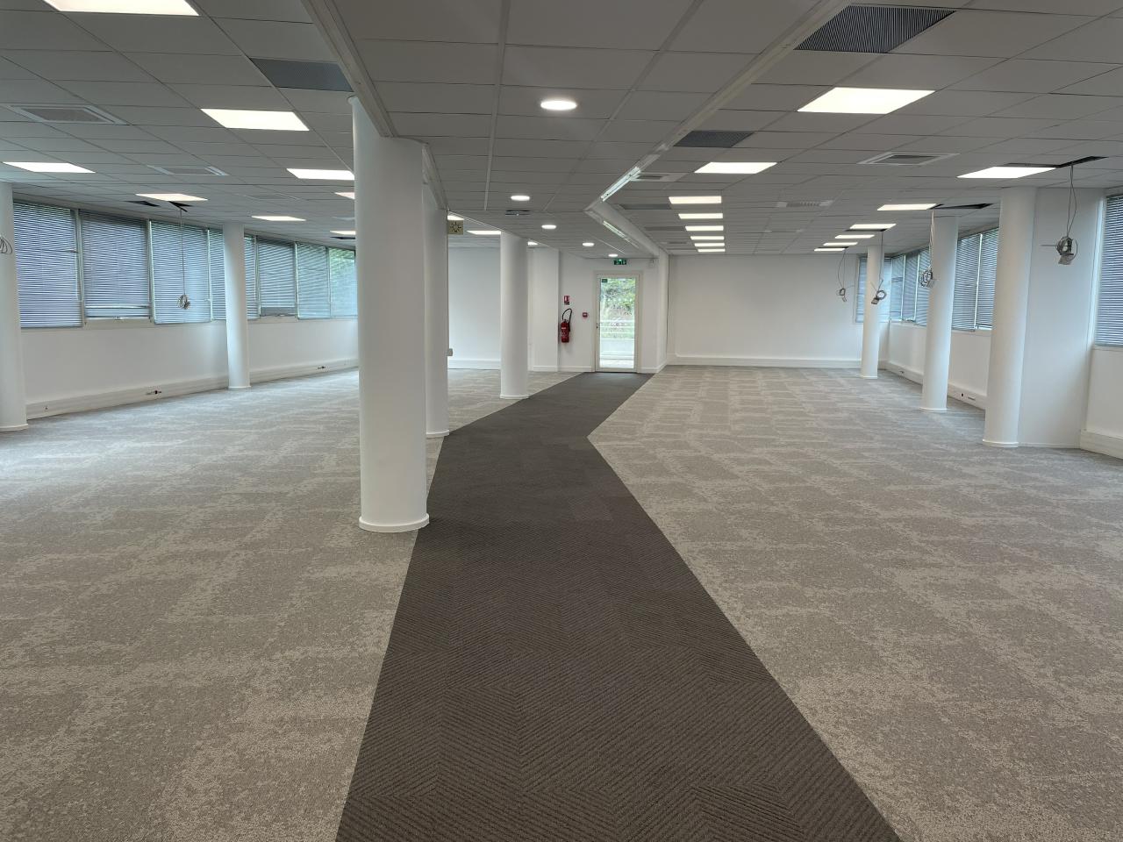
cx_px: 562
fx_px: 843
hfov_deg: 67.3
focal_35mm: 26
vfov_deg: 53.1
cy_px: 421
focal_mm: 4.2
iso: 40
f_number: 1.6
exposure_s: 1/100
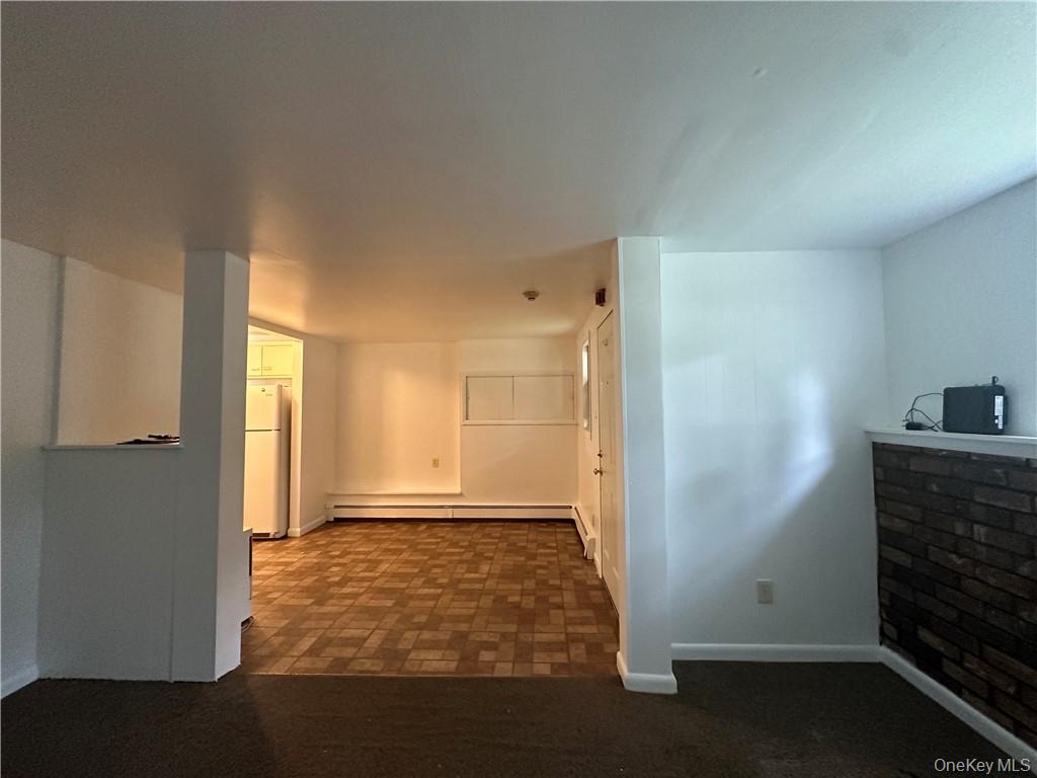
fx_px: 419
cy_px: 389
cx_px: 518
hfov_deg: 102.1
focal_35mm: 14
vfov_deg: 85.7
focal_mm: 2.22
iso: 500
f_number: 2.2
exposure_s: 1/60
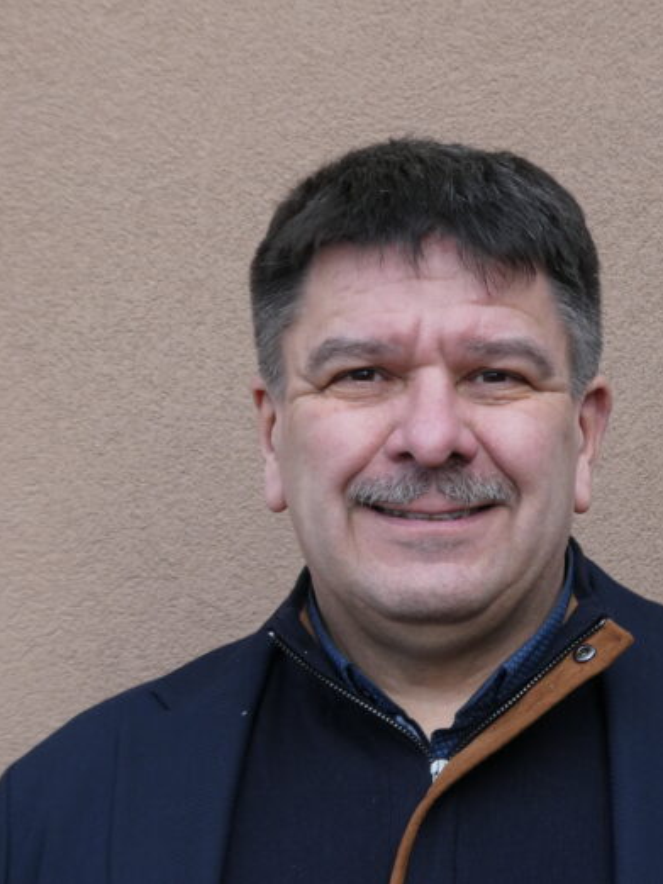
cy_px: 442
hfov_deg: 15.7
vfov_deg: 20.9
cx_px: 426
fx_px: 2400
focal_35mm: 94
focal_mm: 12.5
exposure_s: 1/200
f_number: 4.5
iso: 80
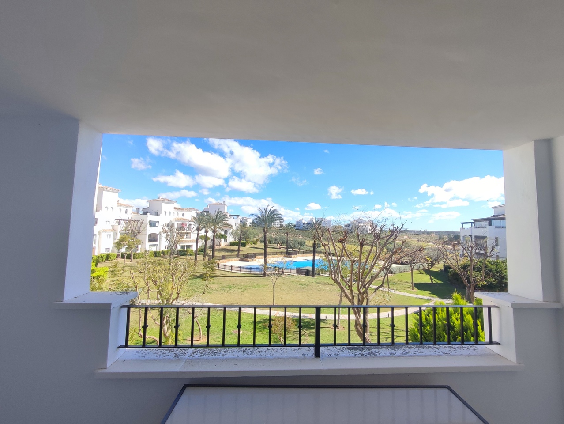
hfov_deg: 94.5
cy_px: 212
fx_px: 261
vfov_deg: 78.2
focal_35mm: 16
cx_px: 282
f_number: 2.2
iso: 50
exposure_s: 1/926
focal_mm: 1.65
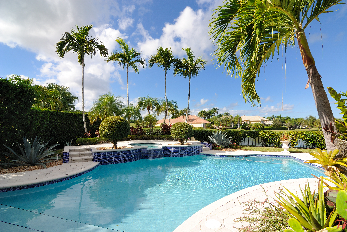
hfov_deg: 94.9
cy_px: 116
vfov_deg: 72.2
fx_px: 159
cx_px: 174
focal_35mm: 16
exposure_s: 1/125
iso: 100
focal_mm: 11
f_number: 10
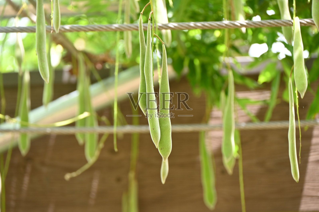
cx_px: 160
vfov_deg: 6.3
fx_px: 1927
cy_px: 106
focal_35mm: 218
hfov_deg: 9.5
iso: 200
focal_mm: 145
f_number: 5.3
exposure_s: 1/80
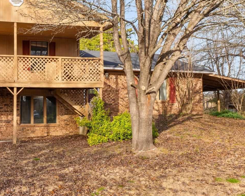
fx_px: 268
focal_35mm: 37
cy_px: 98
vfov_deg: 40.1
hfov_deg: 44.6
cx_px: 24
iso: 200
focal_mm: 10
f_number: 9
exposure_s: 1/40
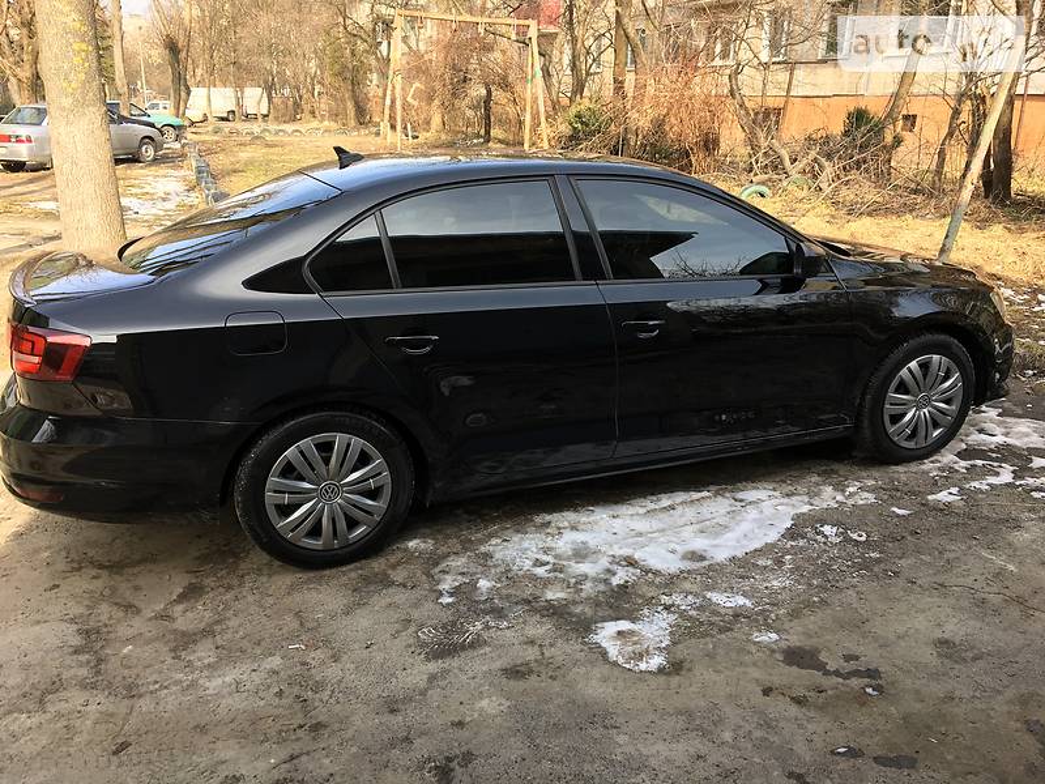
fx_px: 875
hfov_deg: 61.7
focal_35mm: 29
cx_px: 522
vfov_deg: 48.2
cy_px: 392
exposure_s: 1/215
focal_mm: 4.2
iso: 25
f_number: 2.2
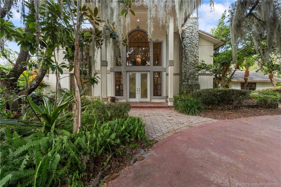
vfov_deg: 81.2
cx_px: 140
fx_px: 109
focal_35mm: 14
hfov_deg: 104.3
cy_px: 94
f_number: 9
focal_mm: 14
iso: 250
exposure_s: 1/25
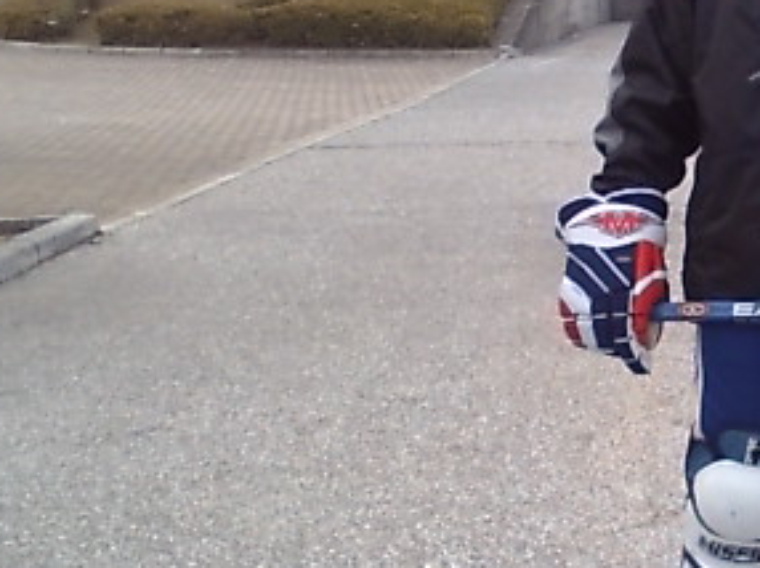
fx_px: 1426
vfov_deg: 22.6
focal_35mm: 65
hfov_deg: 27.6
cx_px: 810
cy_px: 303
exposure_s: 1/169
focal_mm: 3.73
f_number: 3.5
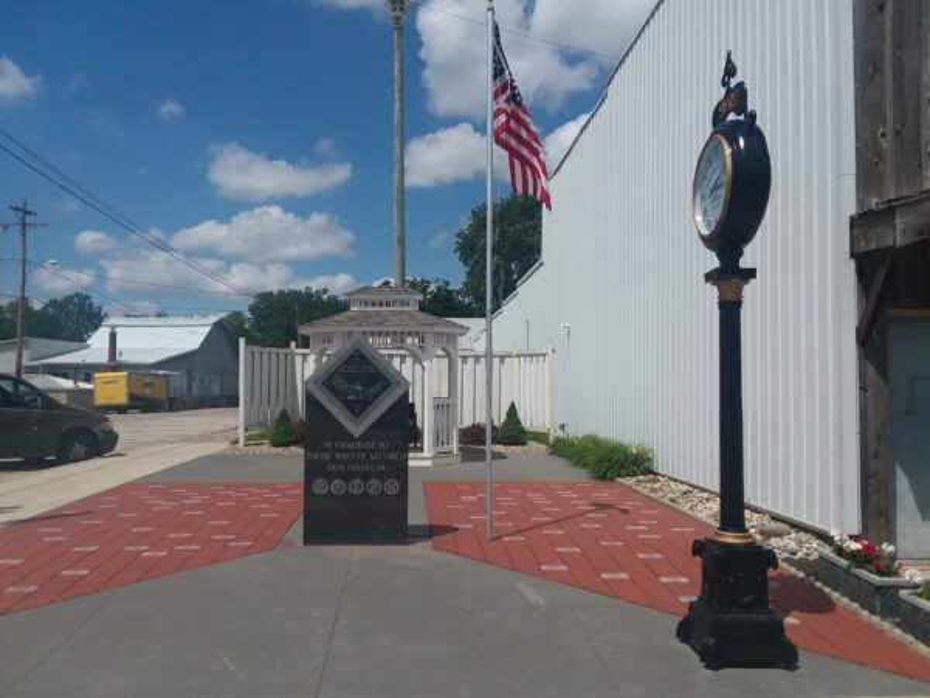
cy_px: 349
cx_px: 465
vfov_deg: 48.2
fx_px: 779
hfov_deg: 61.7
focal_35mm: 29
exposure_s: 1/3878
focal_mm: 2.47
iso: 40
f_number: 1.9
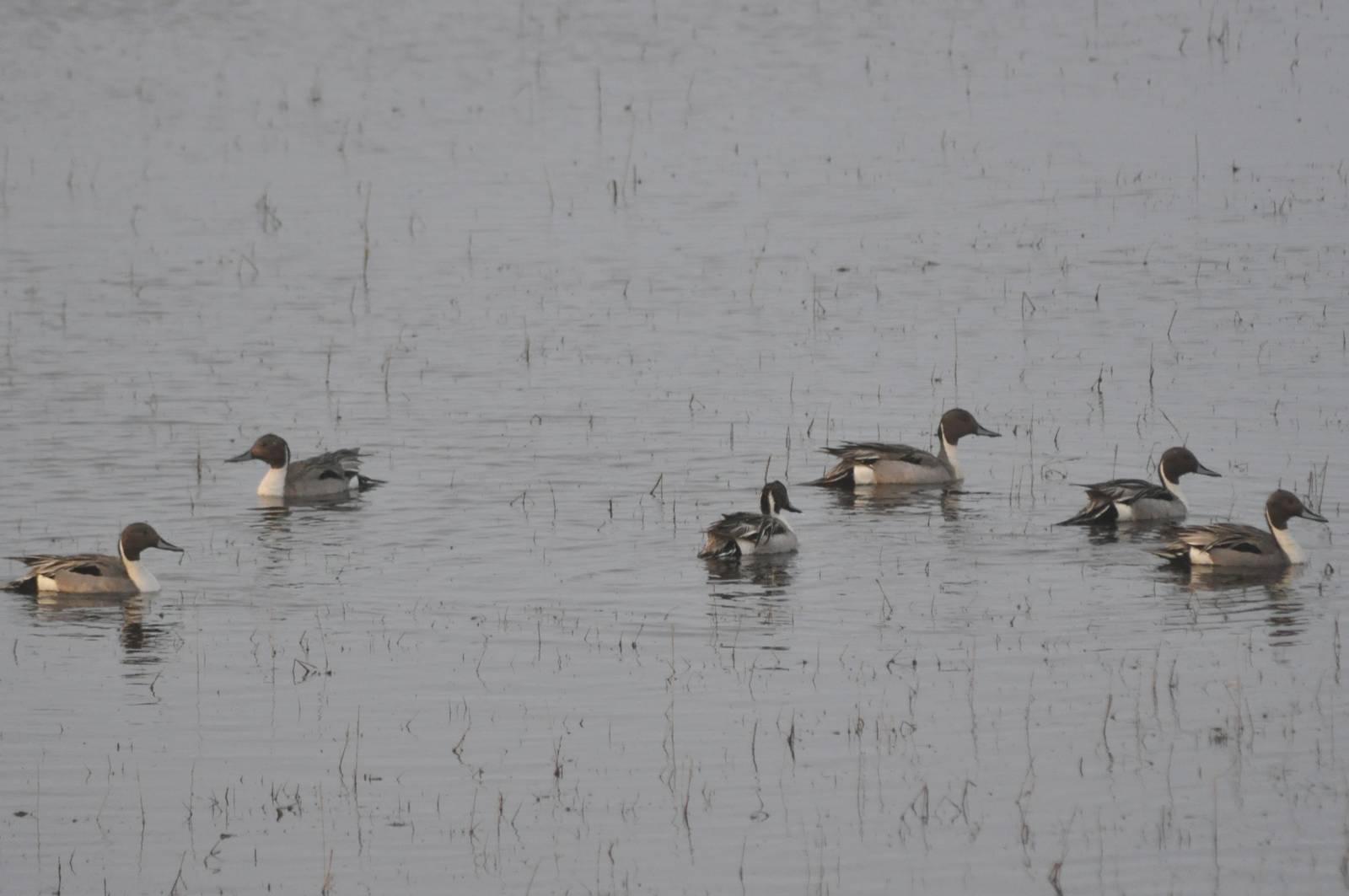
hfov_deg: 4.6
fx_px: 16843
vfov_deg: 3.0
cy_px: 448
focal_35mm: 450
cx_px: 674
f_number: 5.6
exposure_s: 1/500
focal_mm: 300
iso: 1000
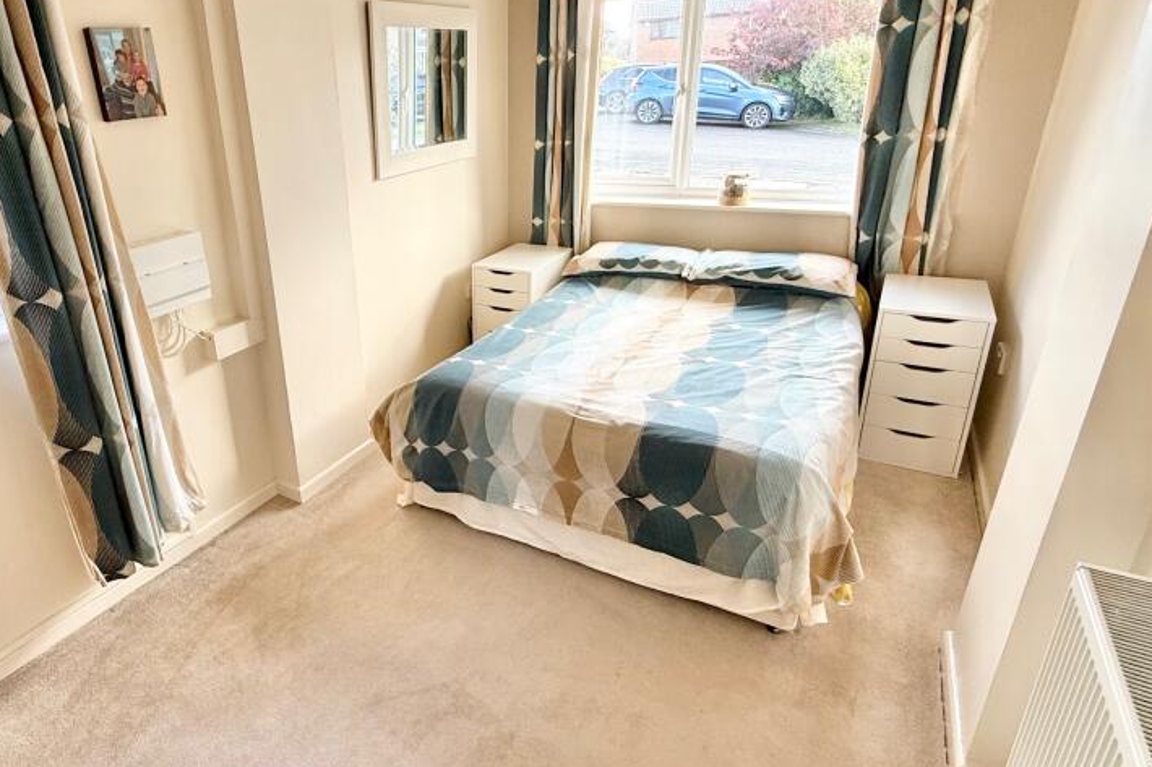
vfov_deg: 59.3
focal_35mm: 21
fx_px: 672
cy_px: 342
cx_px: 404
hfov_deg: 79.1
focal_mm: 2.22
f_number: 2.2
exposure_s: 1/99
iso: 160
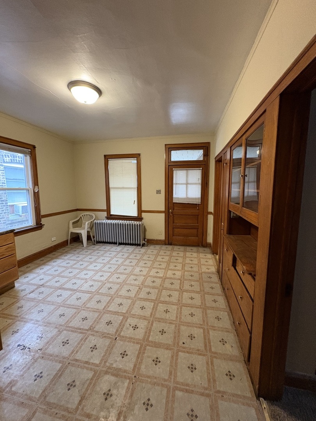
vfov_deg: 102.1
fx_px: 170
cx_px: 158
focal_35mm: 14
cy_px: 210
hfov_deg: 85.7
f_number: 2.2
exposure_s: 1/60
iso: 500
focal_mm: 2.22
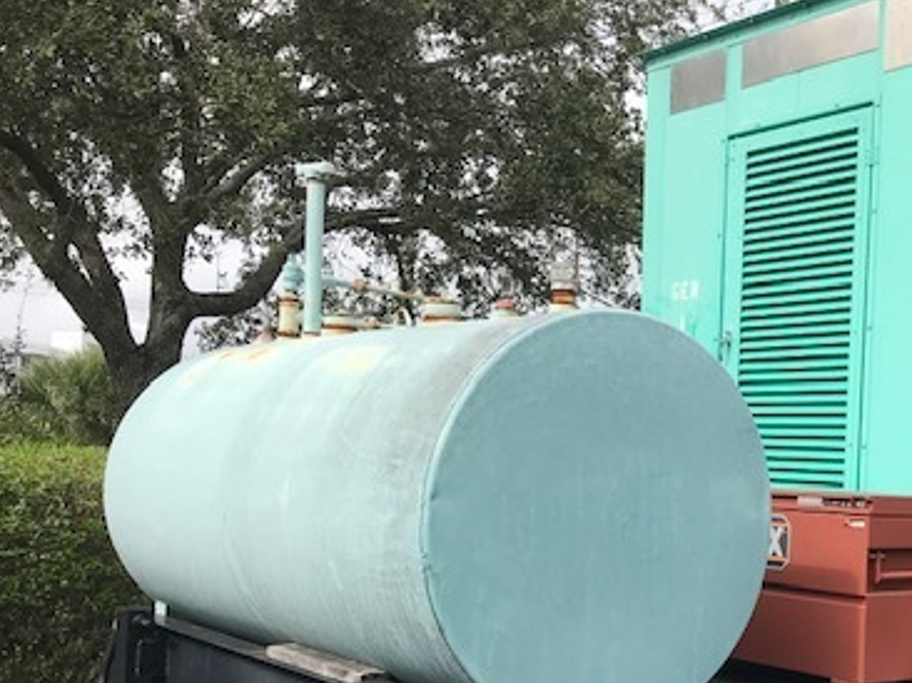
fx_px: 1290
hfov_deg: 37.3
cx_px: 750
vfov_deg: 29.3
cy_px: 486
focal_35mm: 49
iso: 20
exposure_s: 1/1953
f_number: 1.8
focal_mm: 3.99
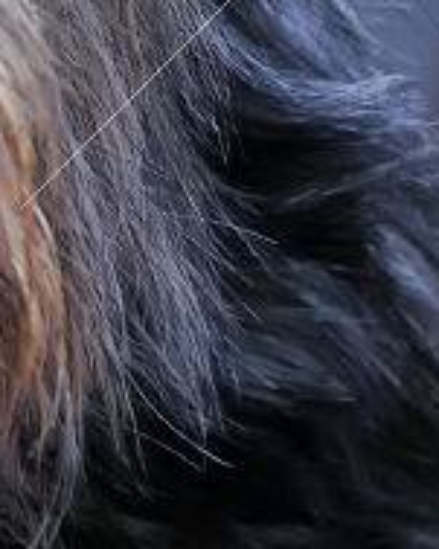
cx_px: -289
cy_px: -116
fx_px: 20951
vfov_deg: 1.5
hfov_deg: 1.2
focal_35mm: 1289
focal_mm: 200
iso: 320
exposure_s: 1/200
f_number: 8
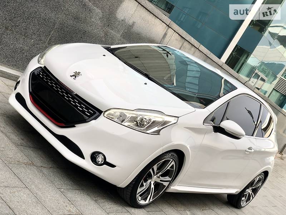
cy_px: 108
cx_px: 143
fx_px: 430
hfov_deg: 36.8
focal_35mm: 52
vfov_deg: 28.0
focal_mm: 6
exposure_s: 1/152
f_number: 2.4
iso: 16
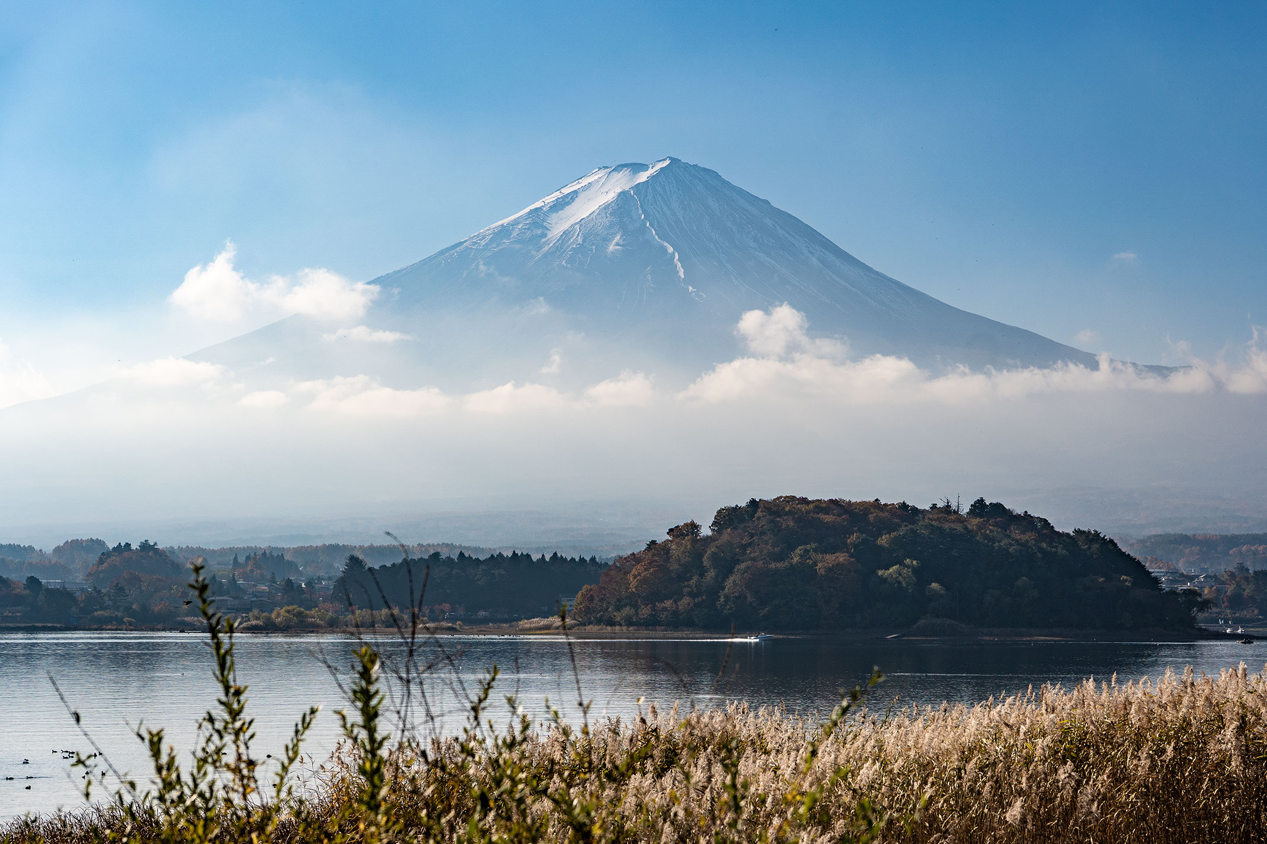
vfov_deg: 17.9
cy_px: 418
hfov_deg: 26.7
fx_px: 2674
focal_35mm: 76
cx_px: 636
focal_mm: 50
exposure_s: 1/1250
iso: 100
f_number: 5.6
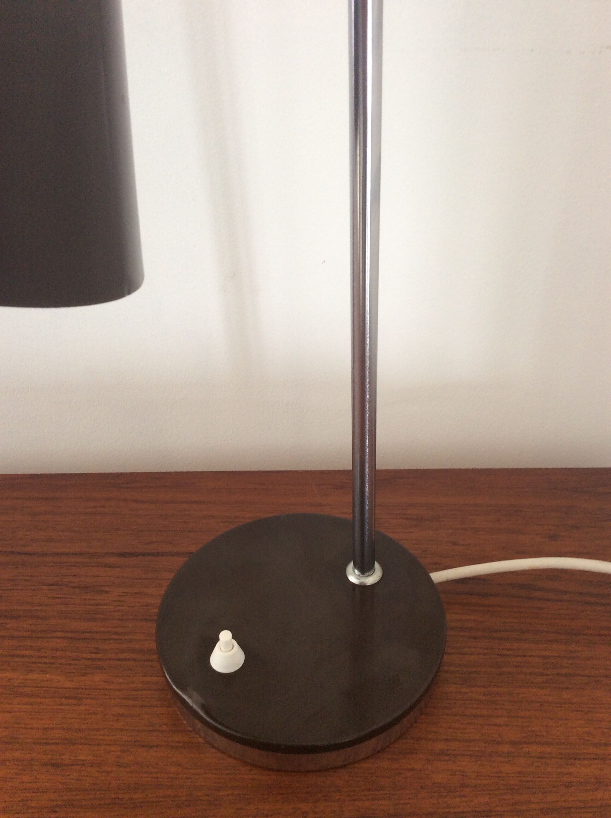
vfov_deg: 56.9
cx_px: 306
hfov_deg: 44.1
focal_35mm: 32
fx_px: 755
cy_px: 409
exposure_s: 1/25
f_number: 2.4
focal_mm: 3.3
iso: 50
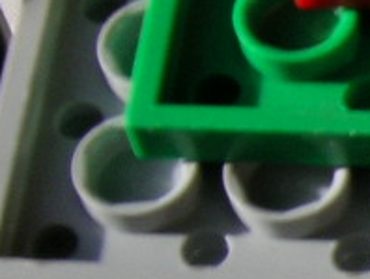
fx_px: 2140
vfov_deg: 7.3
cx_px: 918
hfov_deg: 8.9
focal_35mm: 200
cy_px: 485
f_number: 5.2
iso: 50
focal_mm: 6.5
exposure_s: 1/176
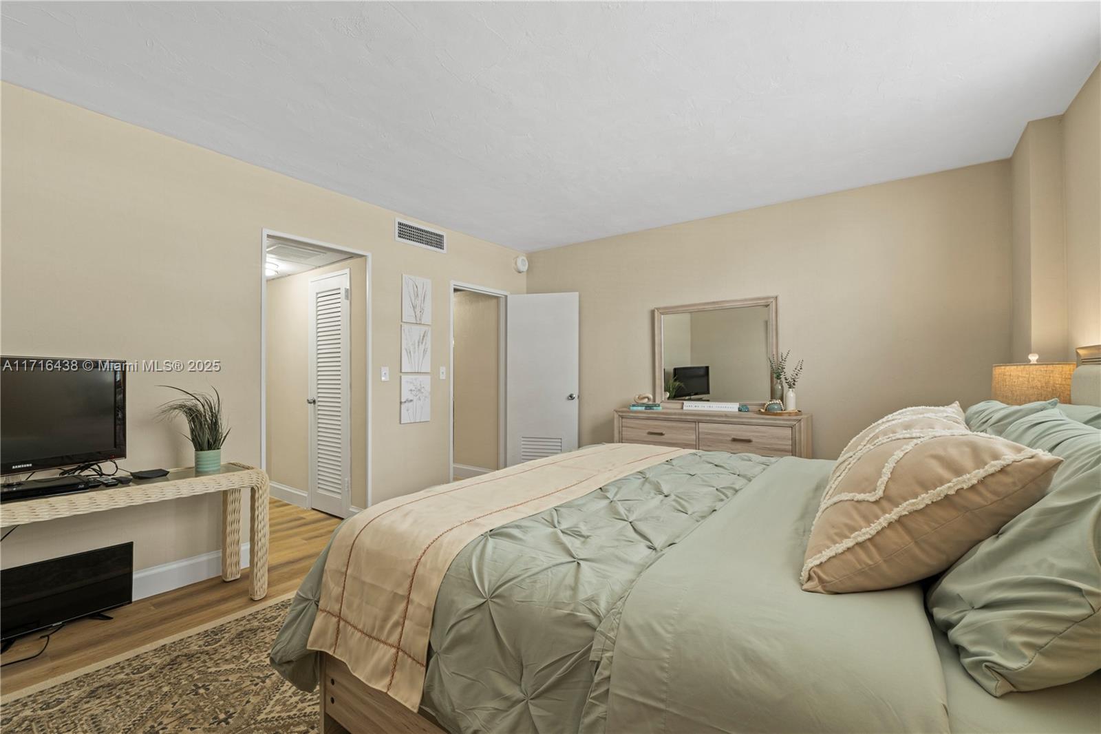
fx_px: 459
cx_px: 550
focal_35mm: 15
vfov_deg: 77.3
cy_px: 367
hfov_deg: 100.4
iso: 160
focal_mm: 10
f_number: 10
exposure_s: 2.5
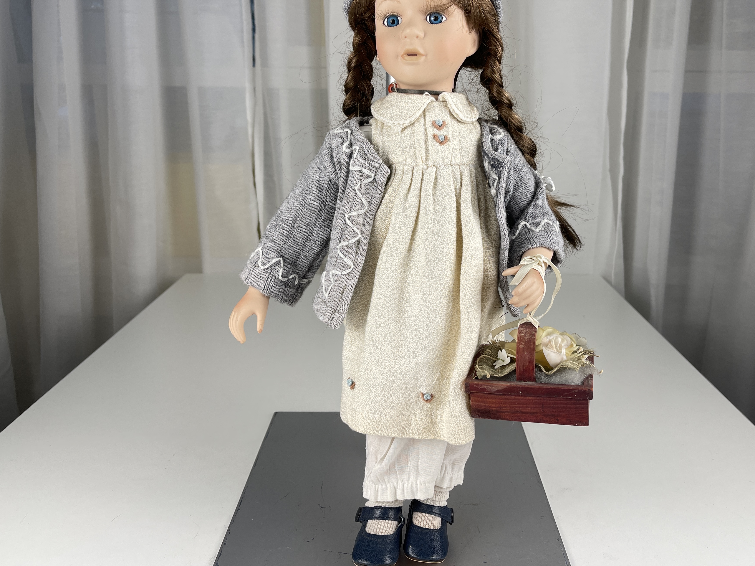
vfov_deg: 48.1
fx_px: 633
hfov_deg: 61.5
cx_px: 419
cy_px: 244
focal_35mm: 29
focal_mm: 5.1
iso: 32
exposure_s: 1/162
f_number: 1.6
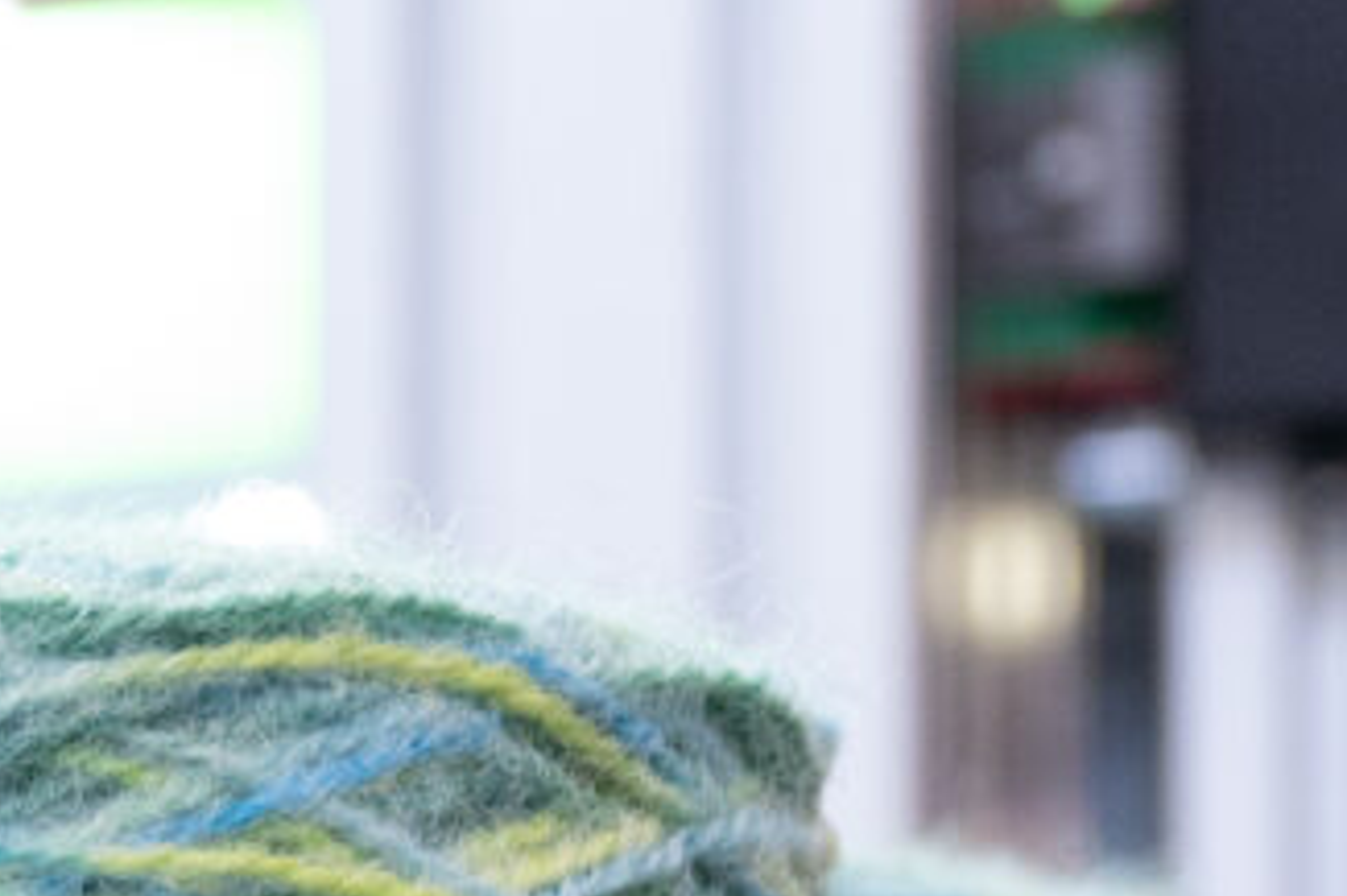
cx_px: -2149
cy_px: 2005
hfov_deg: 8.9
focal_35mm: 204
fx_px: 7634
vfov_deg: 6.5
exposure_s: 1/100
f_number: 5
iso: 1600
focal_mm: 32.5
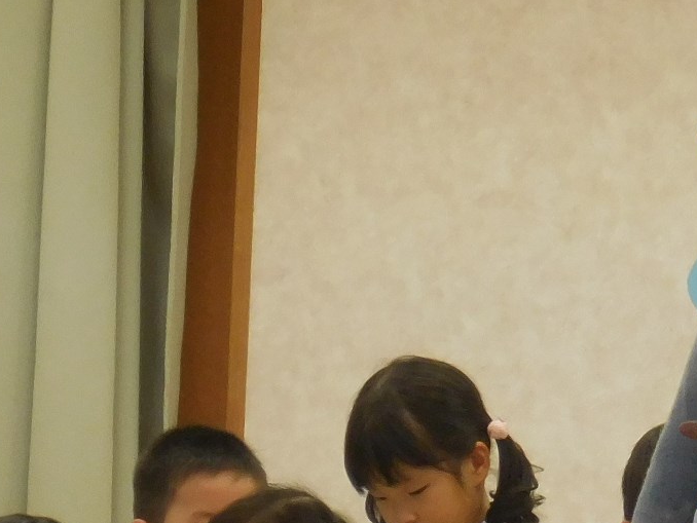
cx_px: 907
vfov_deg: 2.6
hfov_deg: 3.4
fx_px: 11703
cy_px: 456
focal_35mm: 581
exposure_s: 1/60
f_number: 5.5
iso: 360
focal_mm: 30.7
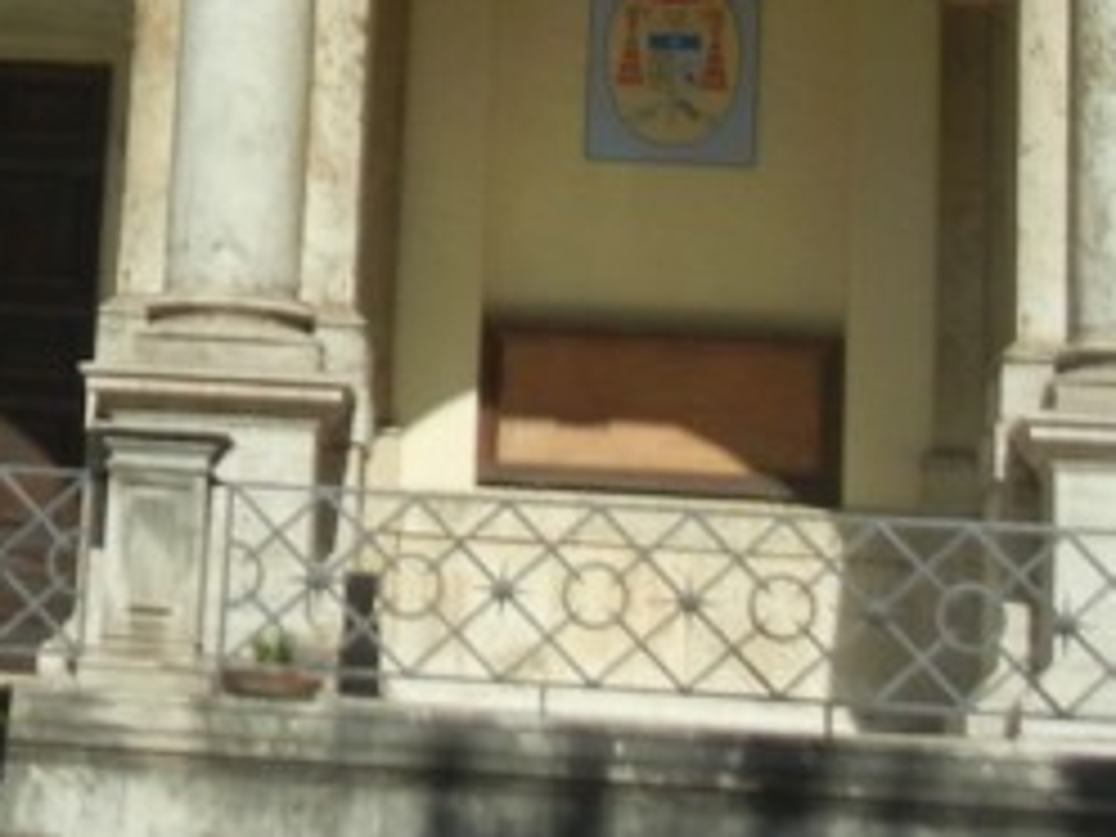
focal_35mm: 124
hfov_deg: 15.6
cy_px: -130
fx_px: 3998
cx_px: 45
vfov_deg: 11.7
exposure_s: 1/507
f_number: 7
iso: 160
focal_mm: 5.4
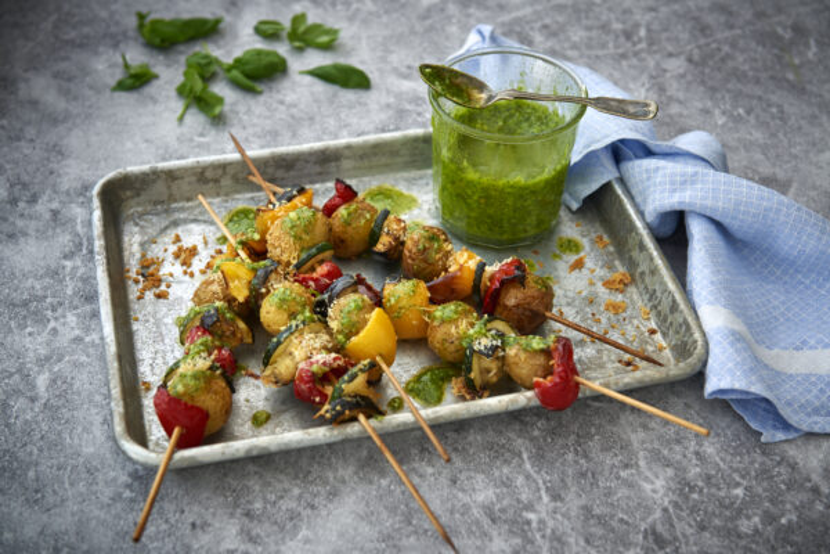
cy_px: 277
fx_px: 1268
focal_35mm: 55
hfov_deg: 36.2
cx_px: 415
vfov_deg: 24.6
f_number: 5.6
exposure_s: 1.6
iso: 100
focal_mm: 55
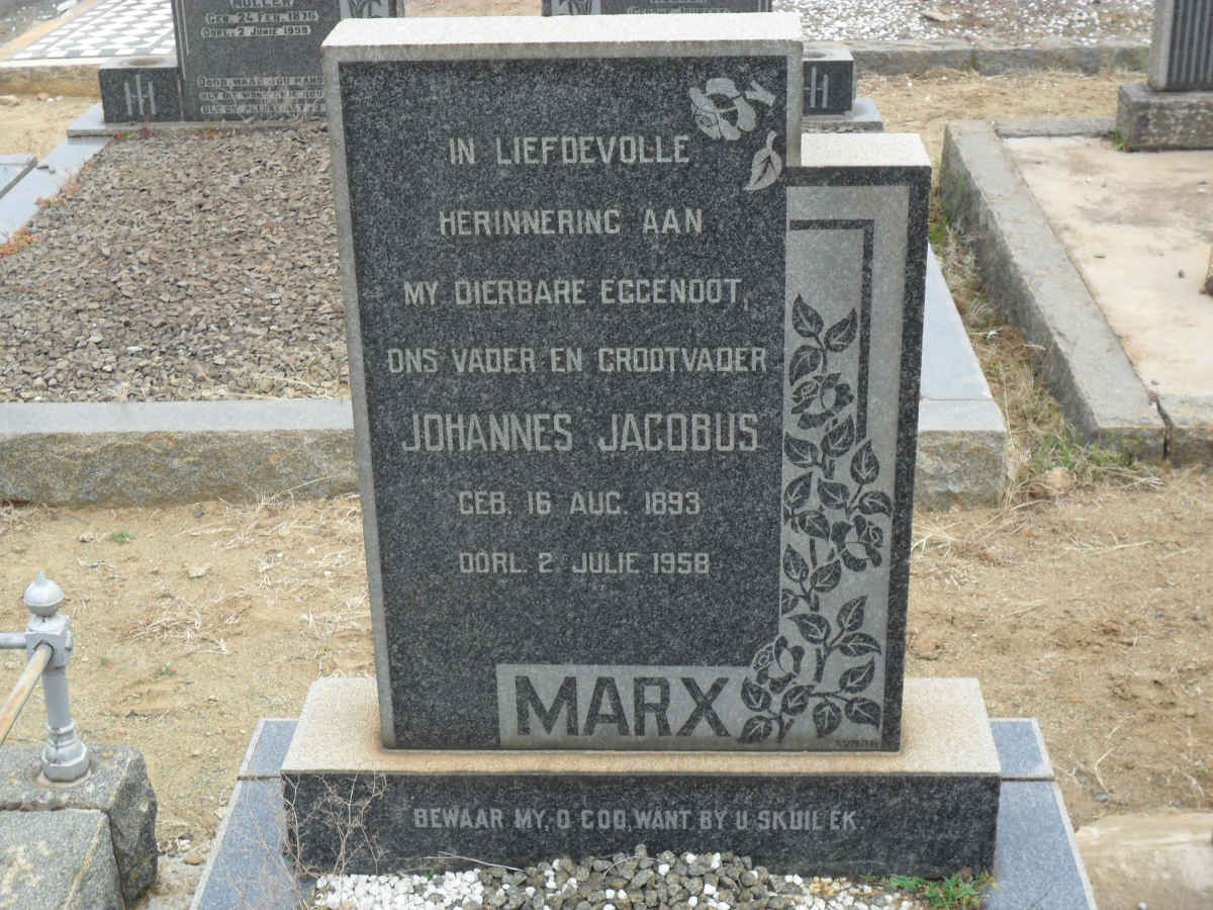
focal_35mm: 52
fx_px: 1822
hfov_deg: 36.8
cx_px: 606
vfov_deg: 28.0
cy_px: 455
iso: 100
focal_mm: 9.3
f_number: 5
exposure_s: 1/125
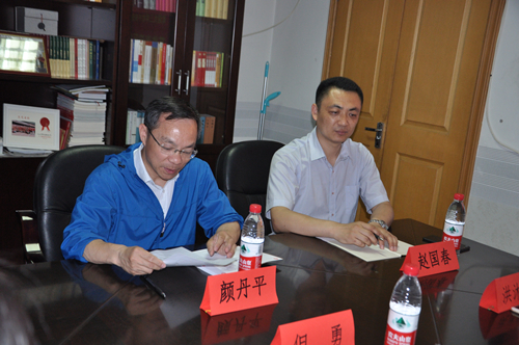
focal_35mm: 42
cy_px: 172
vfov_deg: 31.8
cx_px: 260
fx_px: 605
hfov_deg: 46.5
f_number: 4
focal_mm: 28
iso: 800
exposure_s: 1/60
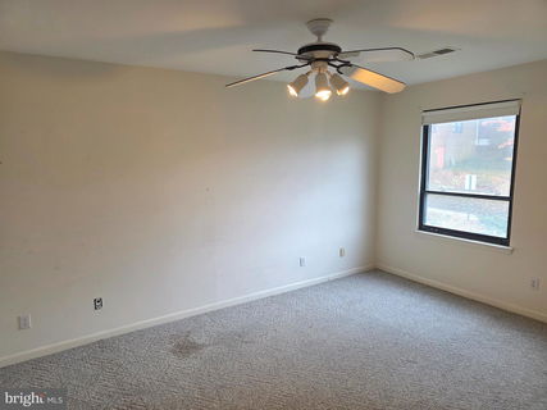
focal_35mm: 23
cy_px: 205
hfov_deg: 73.9
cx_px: 274
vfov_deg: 58.9
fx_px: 363
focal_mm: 6.3
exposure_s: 1/120
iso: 125
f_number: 1.7
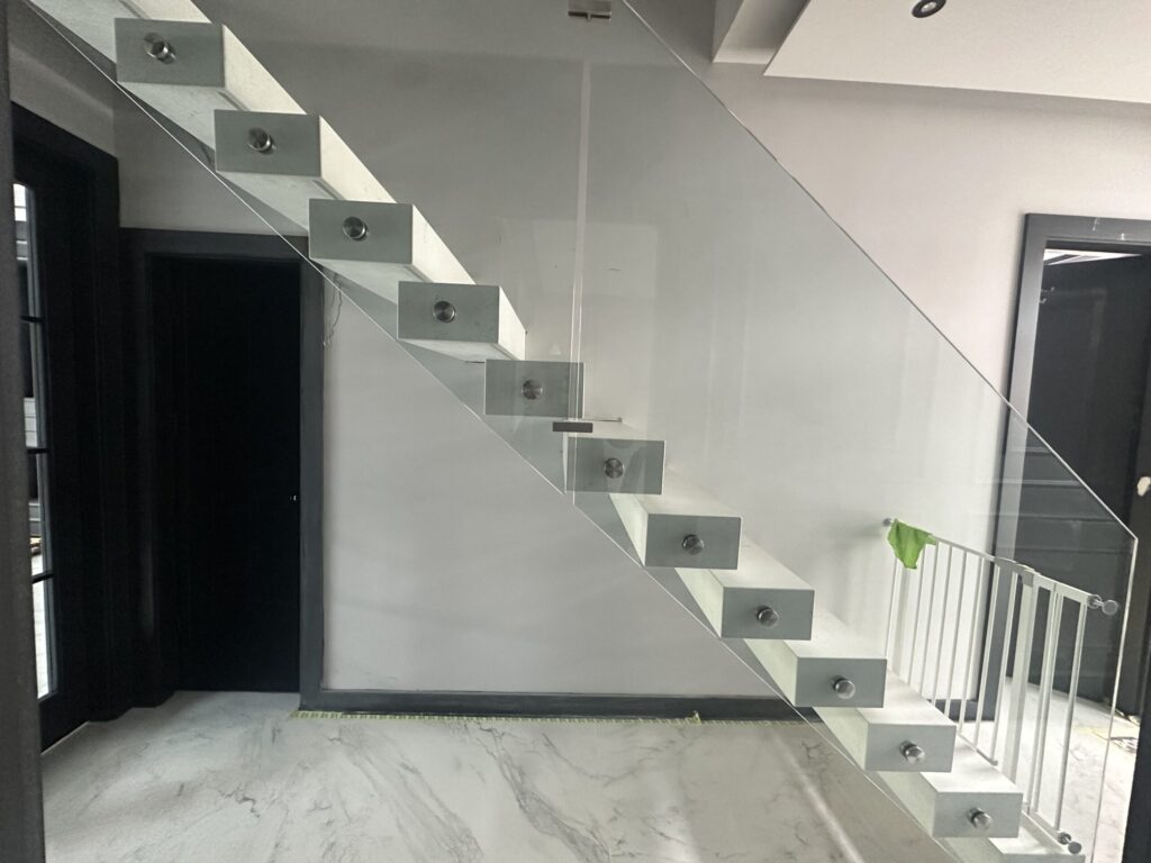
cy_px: 432
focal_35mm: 14
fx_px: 466
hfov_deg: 102.1
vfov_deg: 85.7
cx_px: 576
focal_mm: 2.22
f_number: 2.2
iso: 640
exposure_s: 1/60
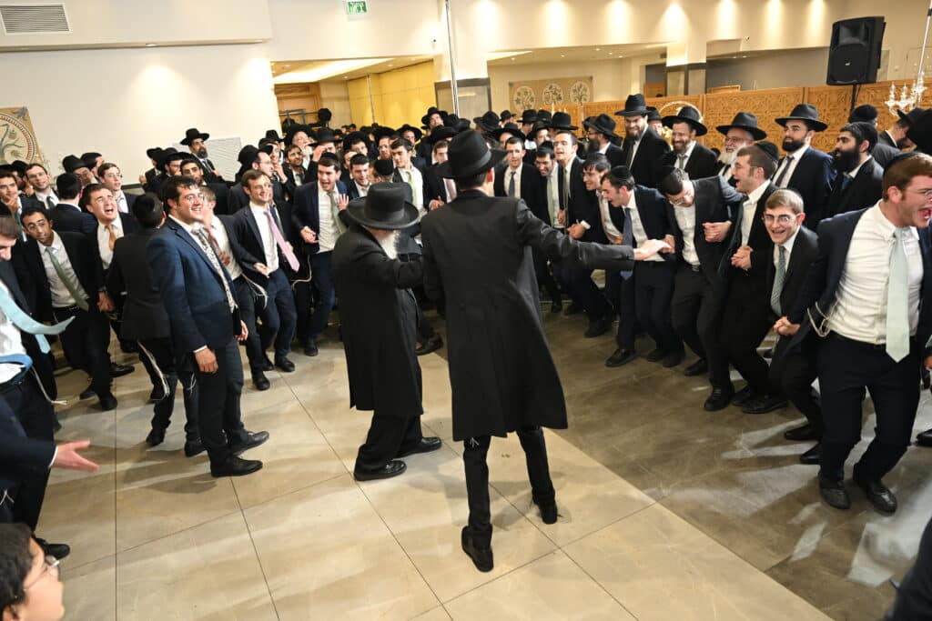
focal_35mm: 24
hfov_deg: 73.7
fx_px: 621
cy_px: 310
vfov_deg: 53.1
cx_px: 466
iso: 3200
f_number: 5
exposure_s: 1/200
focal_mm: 24
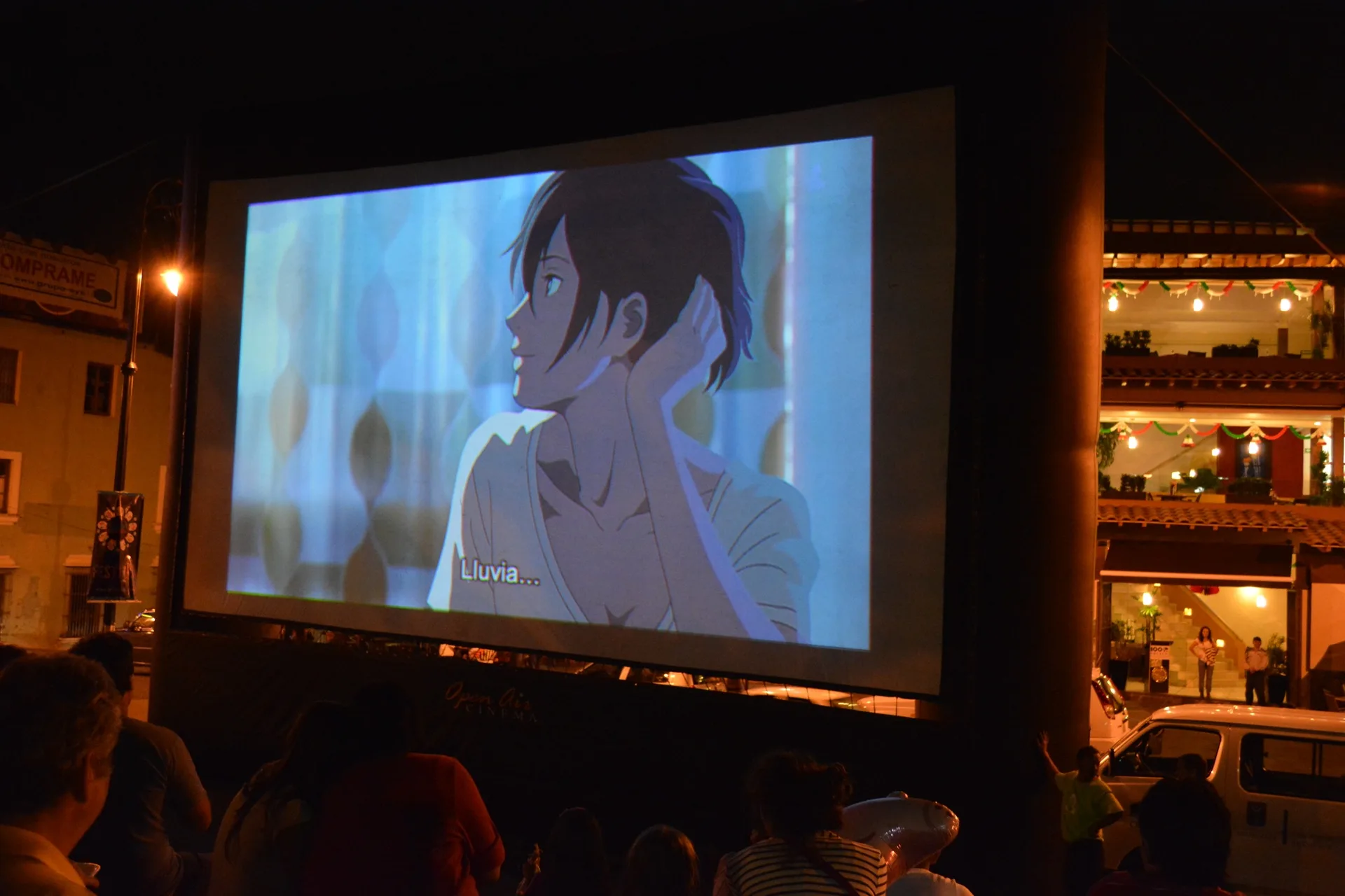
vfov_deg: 36.9
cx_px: 672
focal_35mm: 36
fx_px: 1345
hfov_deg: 53.1
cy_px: 448
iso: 3200
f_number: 4
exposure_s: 1/30
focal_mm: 24
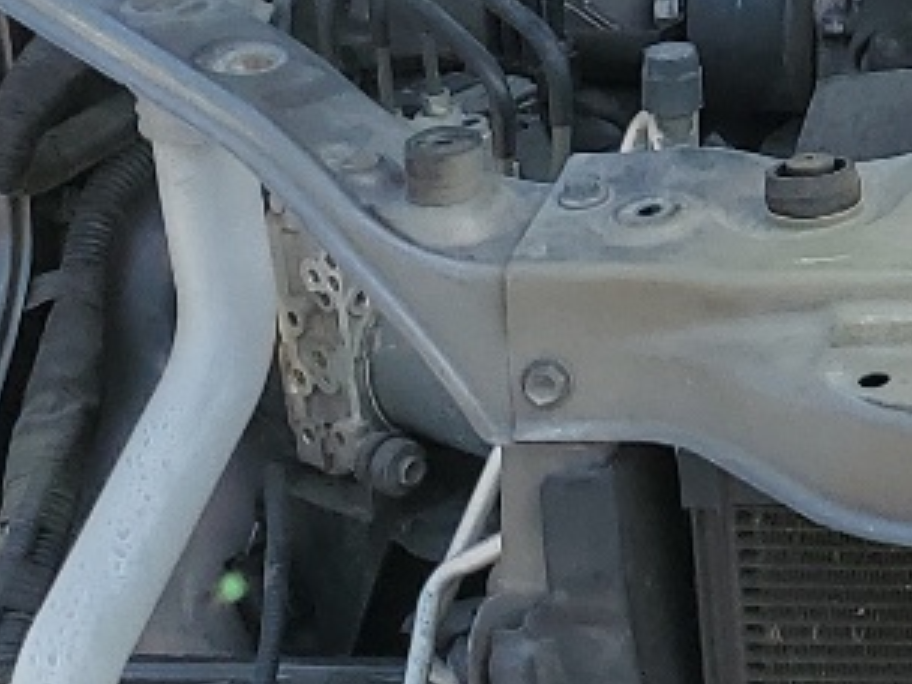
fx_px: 3609
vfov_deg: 10.5
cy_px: -270
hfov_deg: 13.0
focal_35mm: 137
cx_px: 1668
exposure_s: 1/1667
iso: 50
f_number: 1.5
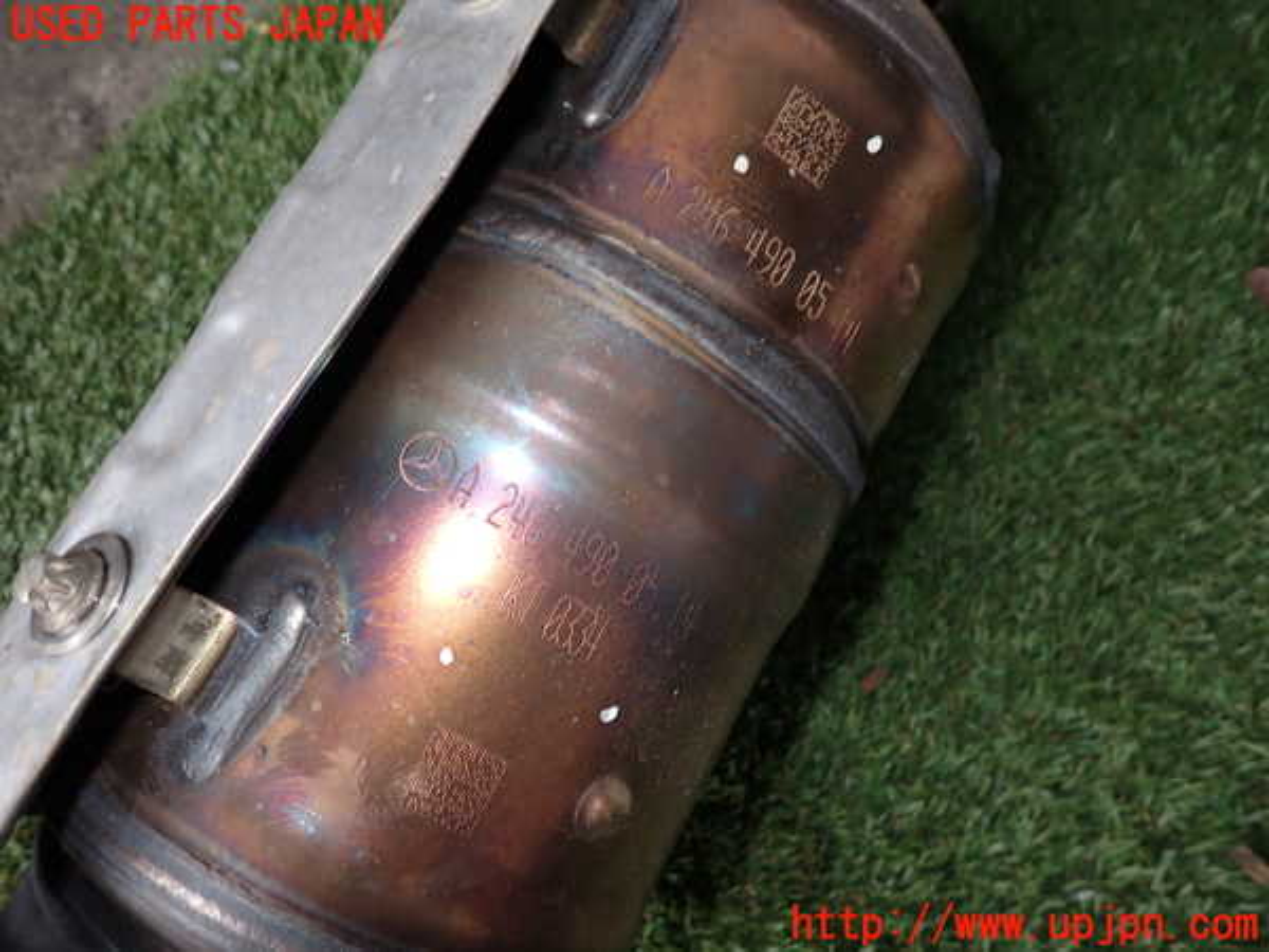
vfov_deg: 54.9
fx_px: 916
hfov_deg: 69.4
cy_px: 476
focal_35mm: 25
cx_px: 634
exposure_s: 1/30
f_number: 5.6
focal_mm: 4.5
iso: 100
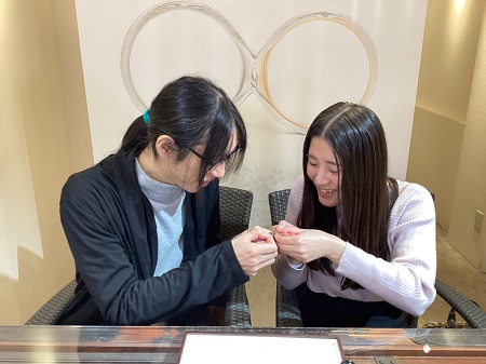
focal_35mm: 31
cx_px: 243
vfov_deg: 45.4
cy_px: 182
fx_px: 435
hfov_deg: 58.4
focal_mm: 3.3
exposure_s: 1/60
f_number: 2.4
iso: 80
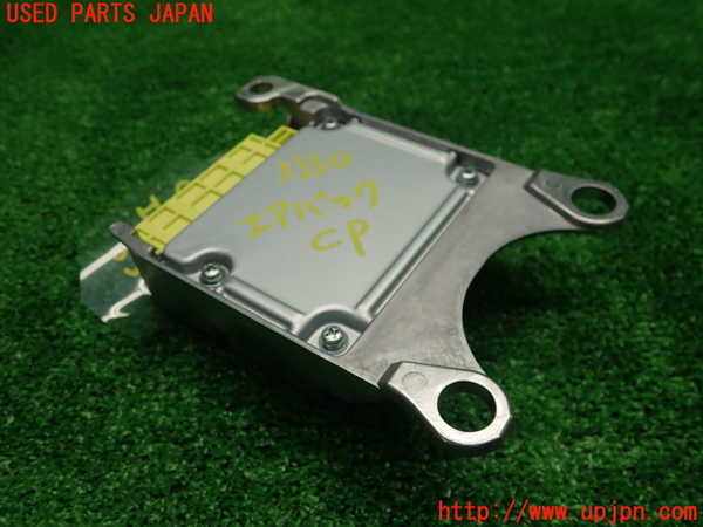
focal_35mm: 30
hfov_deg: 60.0
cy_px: 264
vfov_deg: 46.8
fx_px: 609
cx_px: 352
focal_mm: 5.5
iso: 160
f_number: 2.3
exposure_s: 1/125
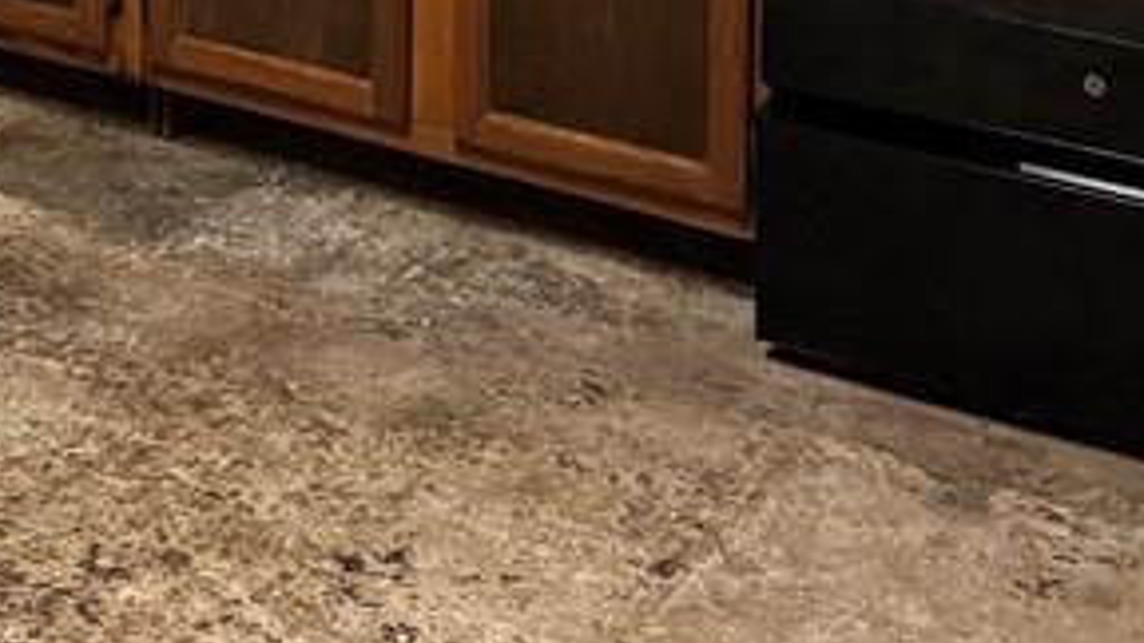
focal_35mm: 93
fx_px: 2821
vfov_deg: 11.4
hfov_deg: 22.8
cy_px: -738
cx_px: 354
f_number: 1.78
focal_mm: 6.76
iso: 1000
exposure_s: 1/40
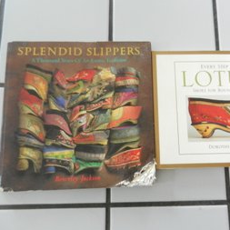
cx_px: 140
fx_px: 226
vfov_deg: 54.0
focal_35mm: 30
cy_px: 116
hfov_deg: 53.6
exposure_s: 1/8
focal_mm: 4.5
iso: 400
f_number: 3.5
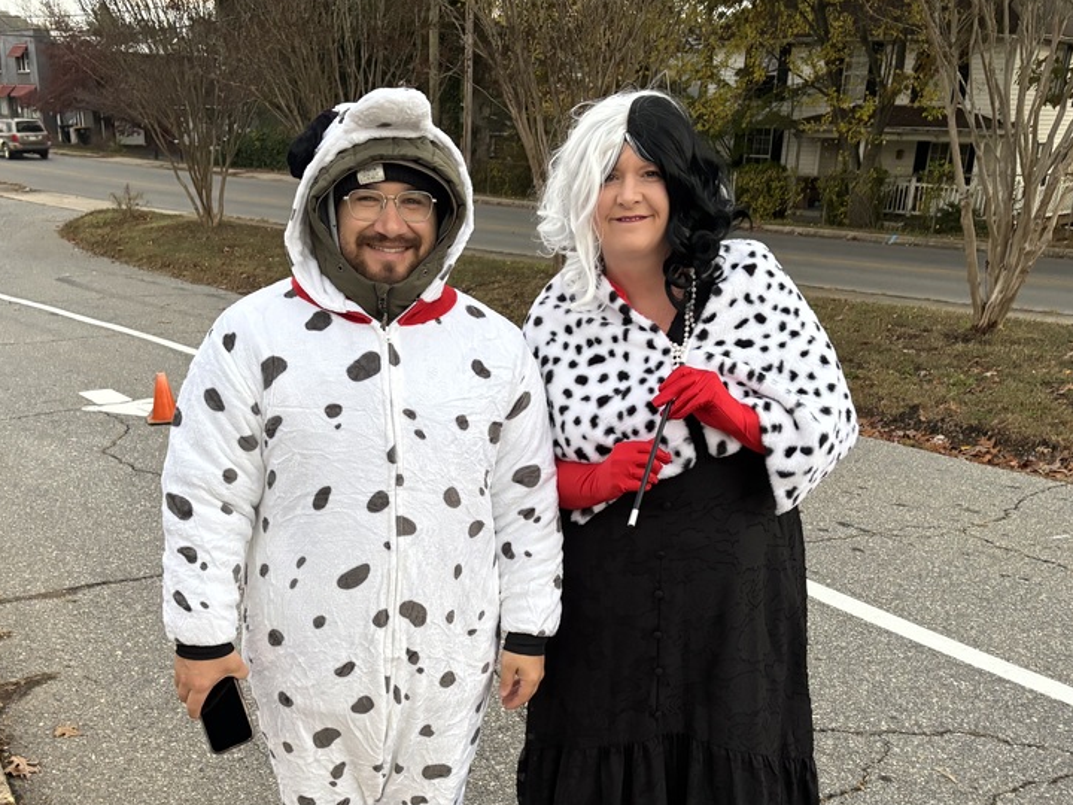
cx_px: 487
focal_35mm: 37
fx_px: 1147
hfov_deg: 50.1
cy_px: 559
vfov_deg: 38.1
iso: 320
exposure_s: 1/60
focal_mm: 5.96
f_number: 1.6
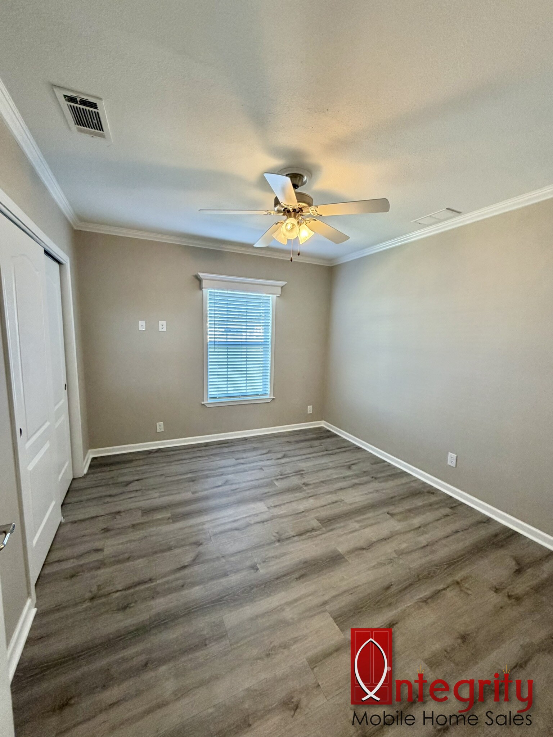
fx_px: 298
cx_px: 276
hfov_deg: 85.7
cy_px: 368
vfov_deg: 102.1
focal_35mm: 14
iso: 250
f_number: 2.2
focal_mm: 2.22
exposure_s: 1/60
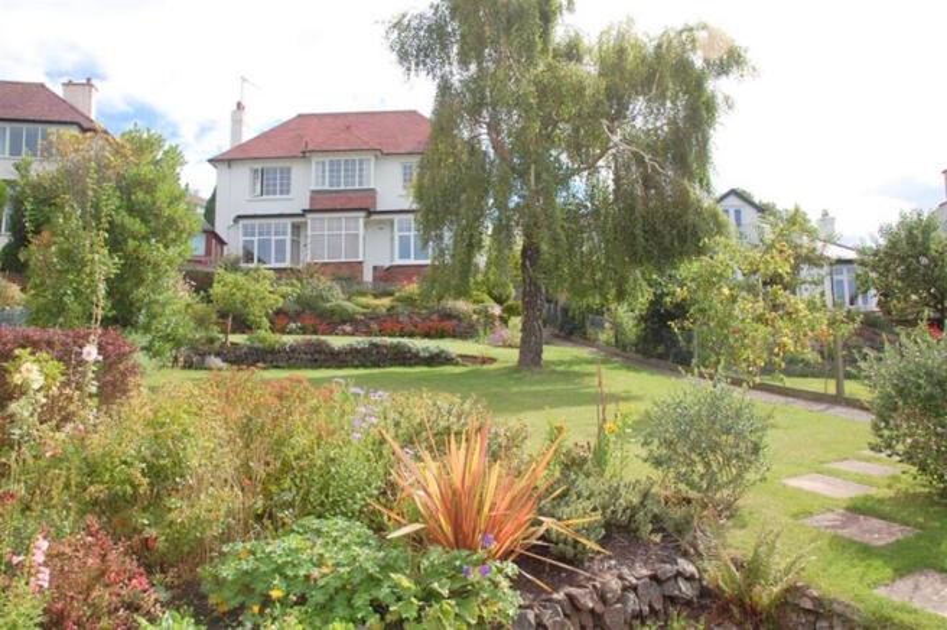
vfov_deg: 47.8
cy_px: 315
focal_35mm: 27
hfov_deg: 67.4
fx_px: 710
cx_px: 474
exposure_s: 1/250
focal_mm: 18
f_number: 8
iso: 200
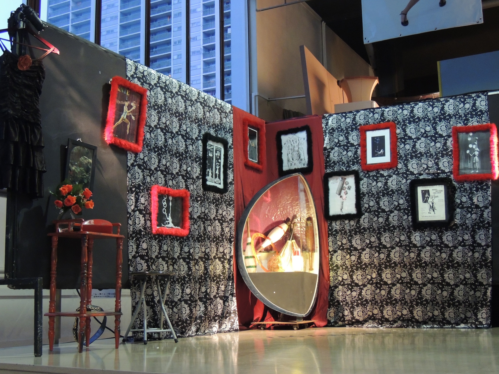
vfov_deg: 30.9
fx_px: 678
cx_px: 250
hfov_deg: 40.4
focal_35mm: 47
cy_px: 187
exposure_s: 1/10
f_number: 3.5
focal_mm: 8.3
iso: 800
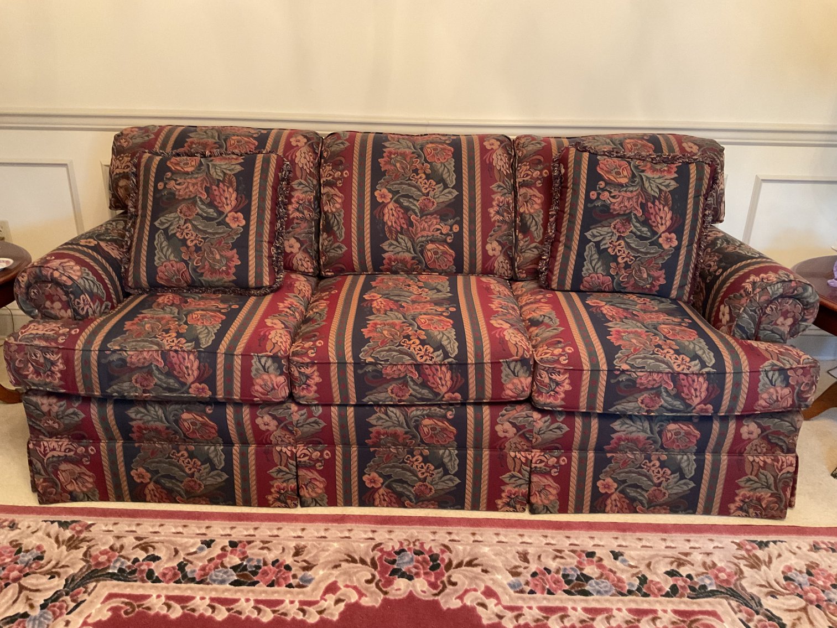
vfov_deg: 48.2
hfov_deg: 61.7
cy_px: 314
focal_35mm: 29
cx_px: 418
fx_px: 701
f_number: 1.8
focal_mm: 3
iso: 320
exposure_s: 1/40
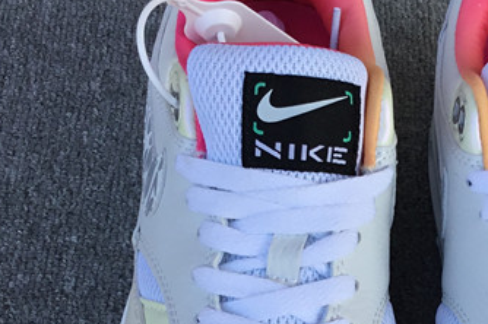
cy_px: 301
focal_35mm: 87
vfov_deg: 15.5
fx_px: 1178
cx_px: 367
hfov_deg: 23.2
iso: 25
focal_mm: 3.3
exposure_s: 1/207
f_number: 2.4
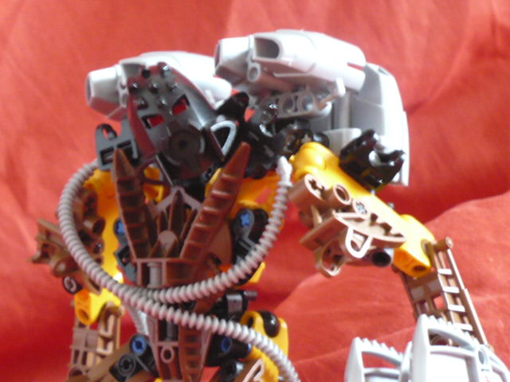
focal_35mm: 155
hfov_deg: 12.7
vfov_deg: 9.6
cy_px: 191
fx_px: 2284
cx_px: 255
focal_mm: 17.2
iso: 400
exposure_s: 1/10
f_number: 3.5
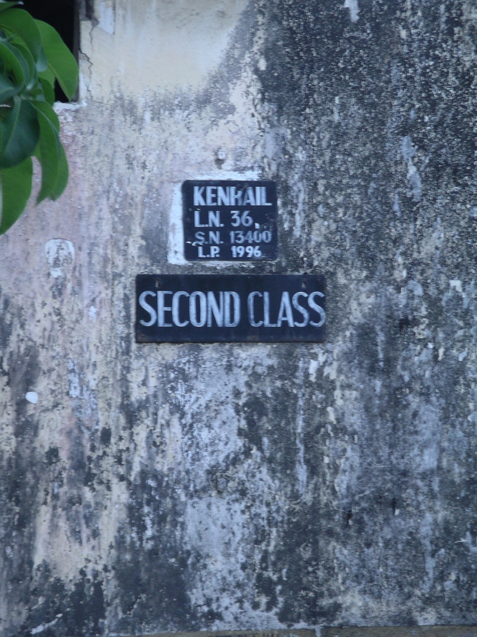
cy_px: 318
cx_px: 238
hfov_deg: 7.9
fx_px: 3436
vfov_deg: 10.6
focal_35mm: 187
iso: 200
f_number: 4.6
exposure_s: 1/50
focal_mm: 39
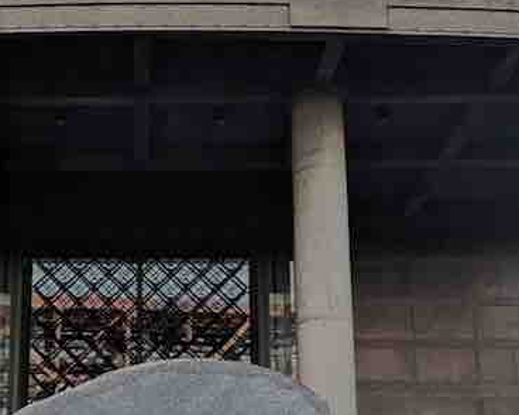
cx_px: 72
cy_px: 361
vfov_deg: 21.7
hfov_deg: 26.8
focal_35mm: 69
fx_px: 1059
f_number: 2
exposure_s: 1/270
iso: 50
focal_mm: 4.67
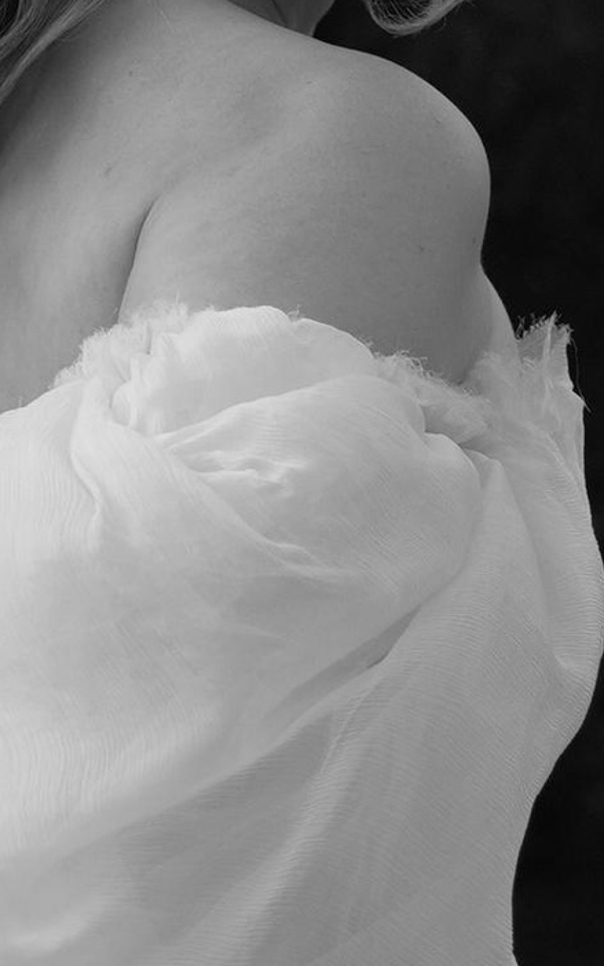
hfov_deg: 5.6
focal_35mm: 234
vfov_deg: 8.9
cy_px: 223
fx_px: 6160
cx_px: 201
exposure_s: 1/1000
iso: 400
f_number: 2.8
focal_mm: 42
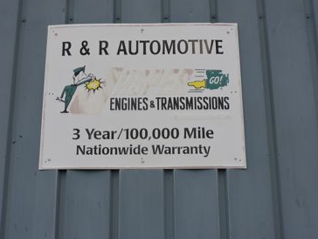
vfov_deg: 32.9
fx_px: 404
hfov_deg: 42.9
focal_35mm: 44
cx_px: 150
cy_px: 116
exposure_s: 1/800
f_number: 3.3
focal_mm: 7.1
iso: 100
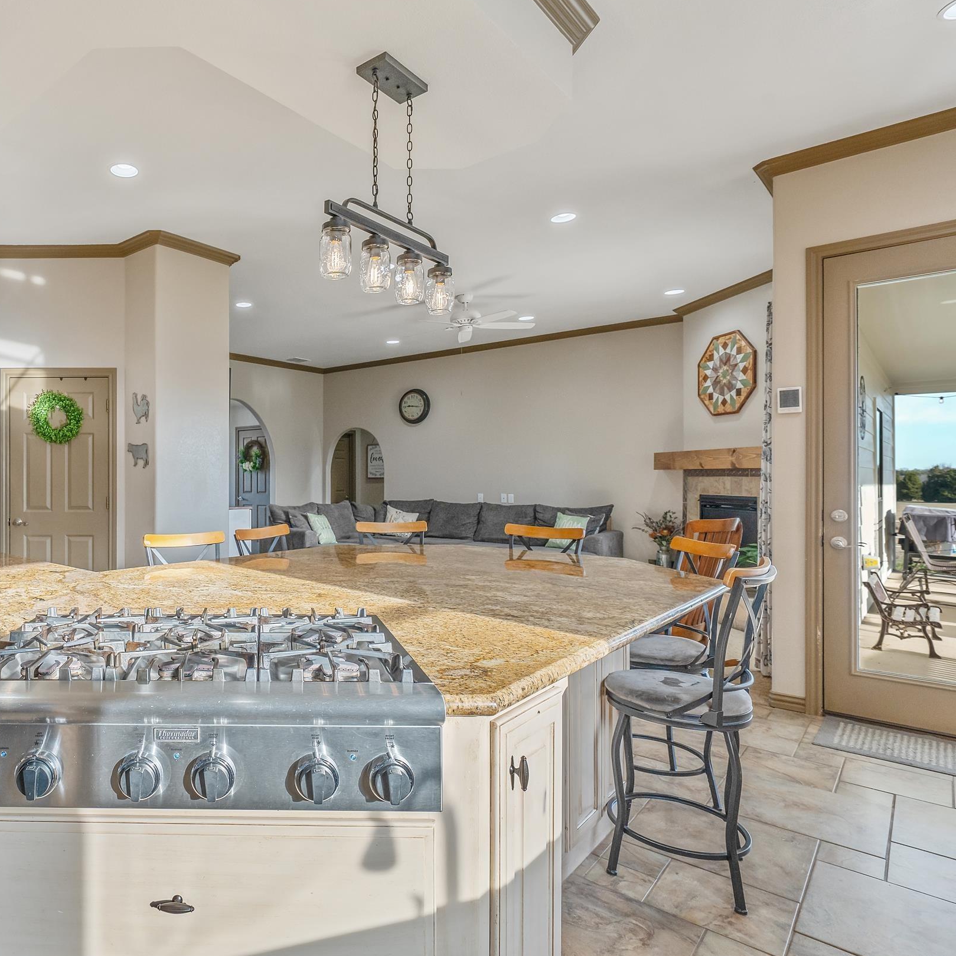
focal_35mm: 21
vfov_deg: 72.1
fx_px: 656
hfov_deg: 67.6
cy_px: 484
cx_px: 239
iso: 800
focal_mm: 16
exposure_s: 1/50
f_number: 8
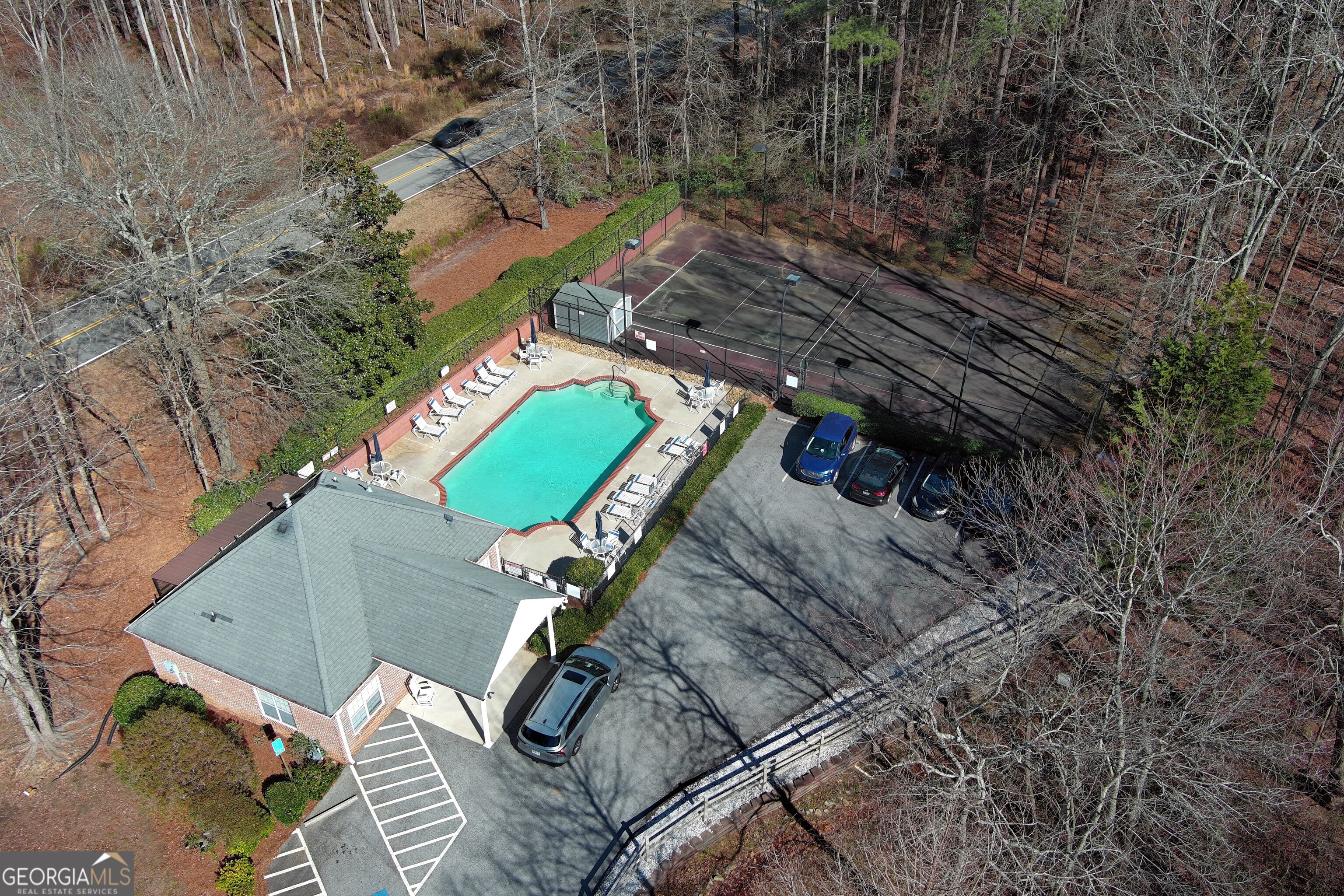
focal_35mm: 29
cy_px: 448
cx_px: 672
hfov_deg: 63.7
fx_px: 1083
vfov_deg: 45.0
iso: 100
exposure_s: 1/40.5
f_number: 2.8
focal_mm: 10.57
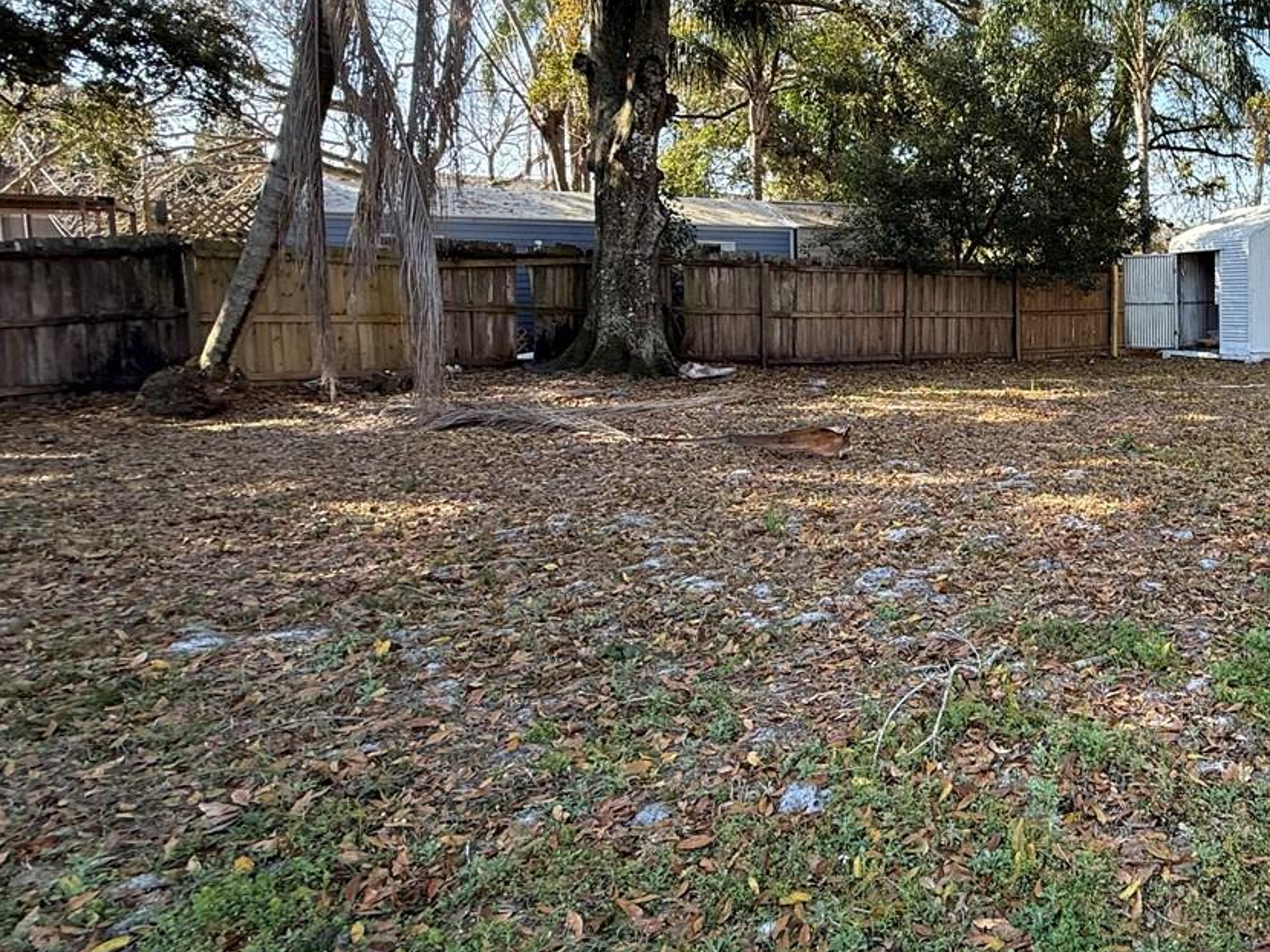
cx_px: 1100
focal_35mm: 27
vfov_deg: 50.9
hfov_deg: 57.7
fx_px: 990
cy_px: 373
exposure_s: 1/262
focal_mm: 2.22
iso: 64
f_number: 2.2
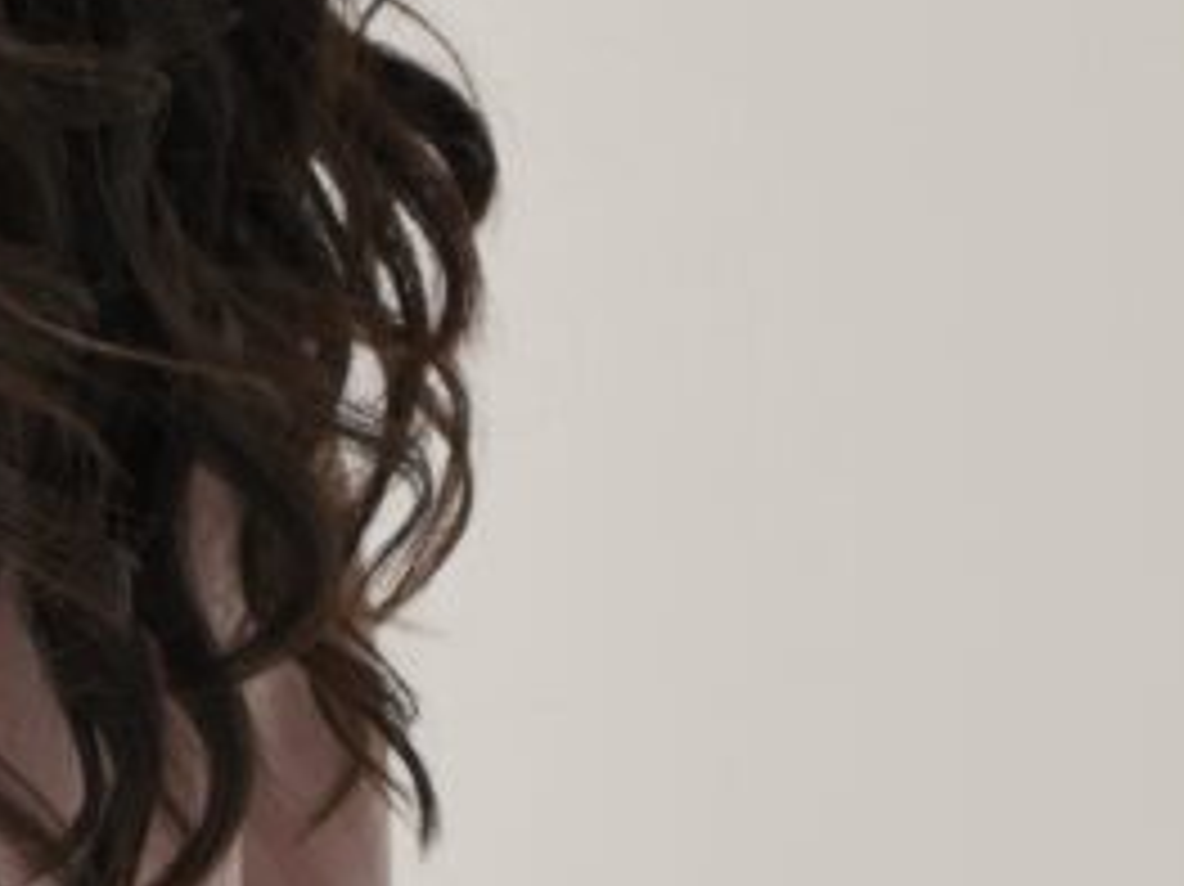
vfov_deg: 4.0
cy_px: 980
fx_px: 12752
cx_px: -855
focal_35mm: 373
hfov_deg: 5.2
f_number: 4
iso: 160
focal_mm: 63
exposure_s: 1/200
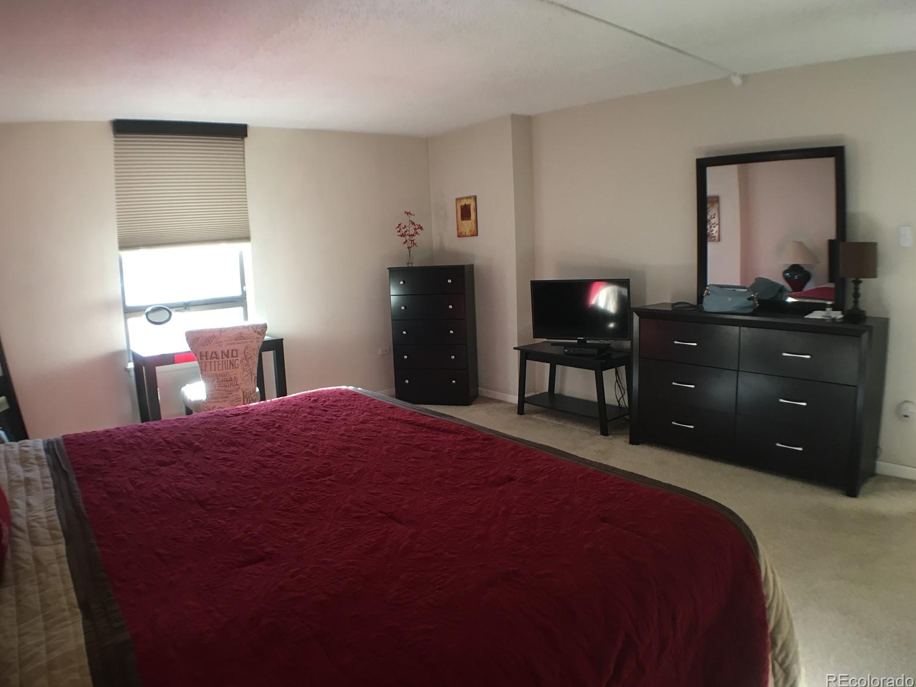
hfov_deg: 60.0
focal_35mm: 30
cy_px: 338
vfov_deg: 46.8
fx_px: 794
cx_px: 448
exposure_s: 1/30
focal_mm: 4.15
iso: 80
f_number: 2.2
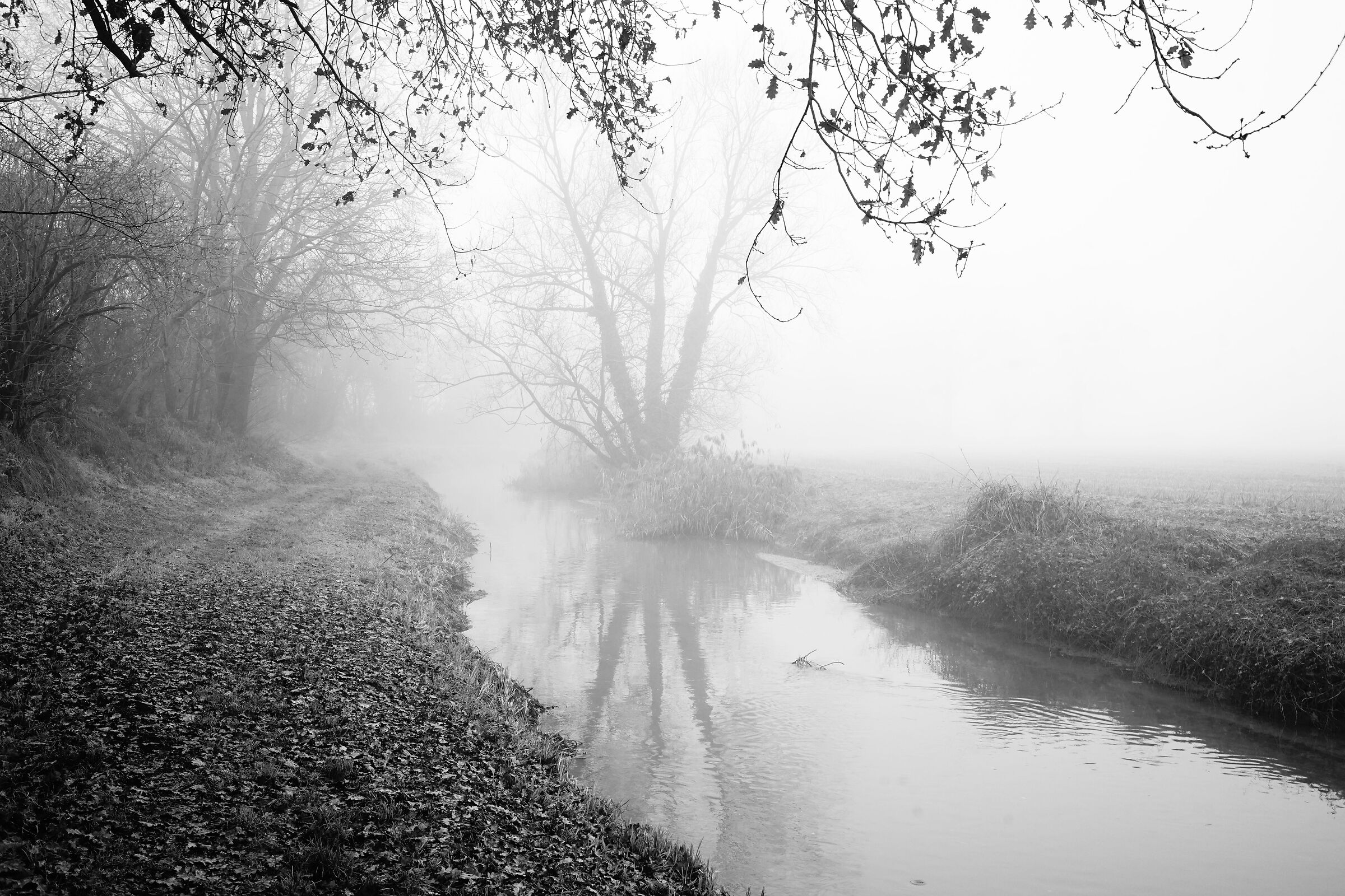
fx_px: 1308
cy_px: 448
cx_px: 672
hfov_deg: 54.4
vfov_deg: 37.9
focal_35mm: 35
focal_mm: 35
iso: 640
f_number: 11
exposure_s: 1/50
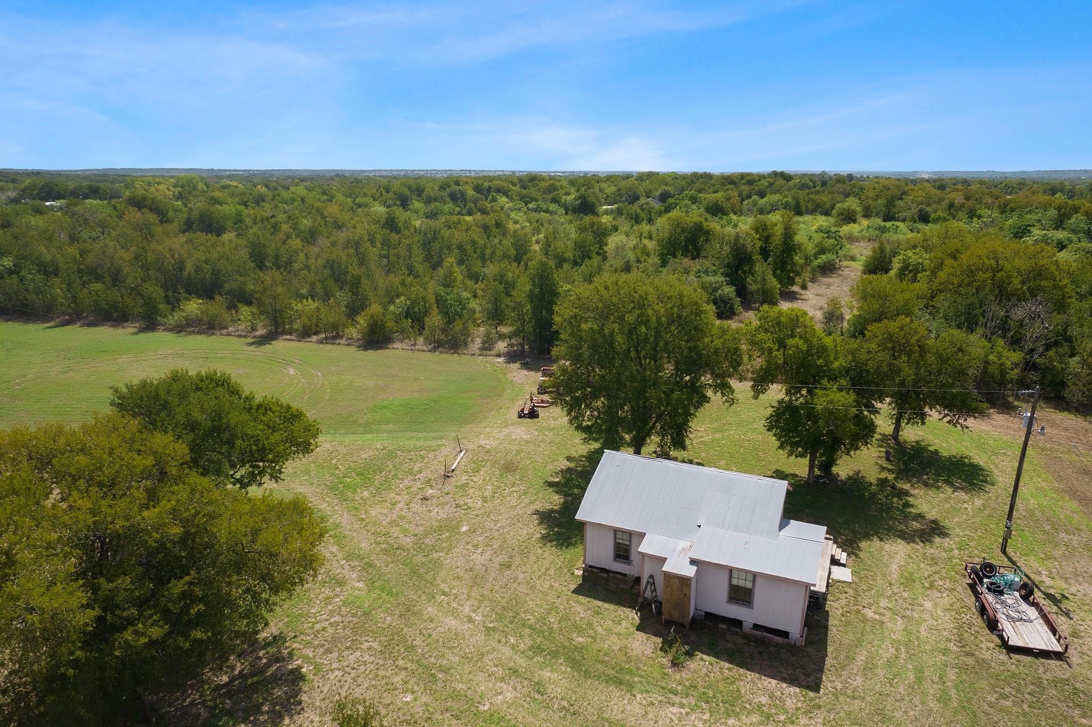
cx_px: 546
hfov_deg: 78.6
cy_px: 364
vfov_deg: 57.2
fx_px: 667
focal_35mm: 22
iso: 100
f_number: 2.8
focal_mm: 8.38
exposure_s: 1/1500
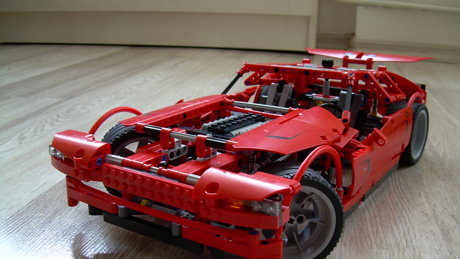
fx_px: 512
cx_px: 230
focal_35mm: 42
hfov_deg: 48.4
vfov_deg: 28.3
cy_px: 154
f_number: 2.8
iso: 50
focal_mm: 6.3
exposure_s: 1/12.3
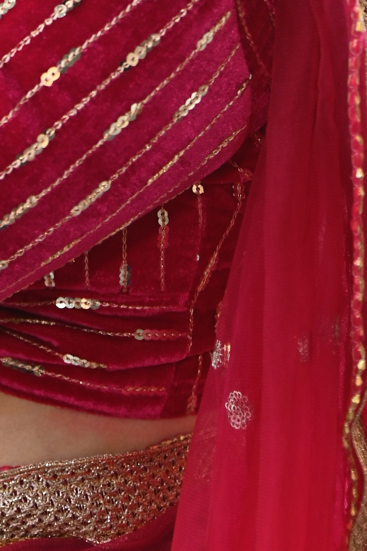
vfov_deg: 15.9
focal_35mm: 122
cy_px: -179
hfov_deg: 11.0
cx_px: -64
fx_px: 1865
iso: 320
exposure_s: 1/160
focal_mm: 42
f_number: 2.8
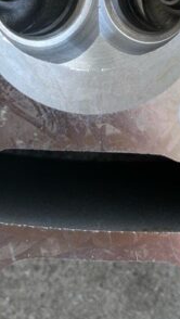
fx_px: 651
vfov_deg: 25.5
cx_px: 64
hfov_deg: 15.7
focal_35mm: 77
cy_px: -29
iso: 32
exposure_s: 1/271
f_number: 1.6
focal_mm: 5.1
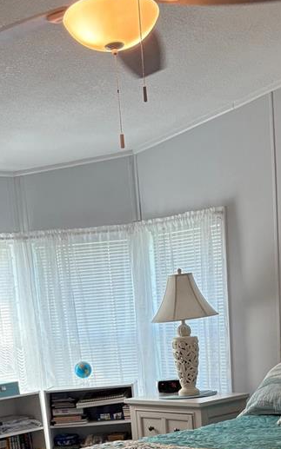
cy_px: 497
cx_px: 154
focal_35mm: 64
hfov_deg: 20.3
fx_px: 784
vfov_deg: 28.9
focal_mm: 5.96
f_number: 1.6
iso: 125
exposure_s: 1/120
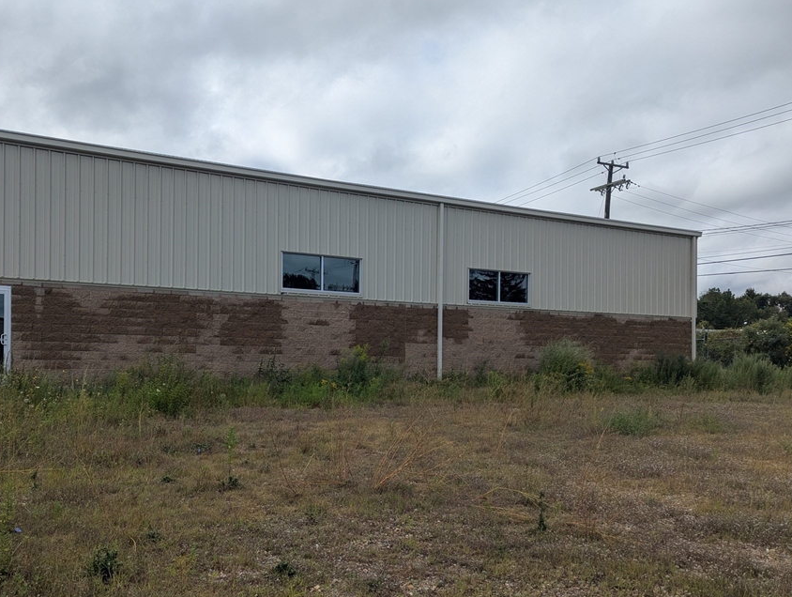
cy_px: 351
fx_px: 665
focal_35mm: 29
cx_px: 346
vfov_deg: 48.1
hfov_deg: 61.4
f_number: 1.85
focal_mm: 6.81
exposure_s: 1/2262
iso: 42
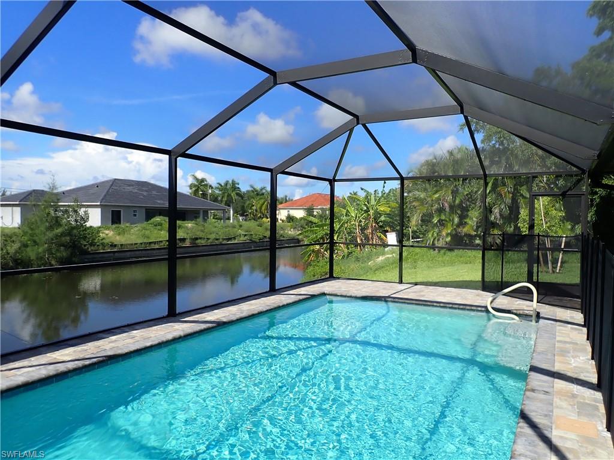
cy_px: 230
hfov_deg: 69.4
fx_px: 443
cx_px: 307
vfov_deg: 54.9
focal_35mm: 25
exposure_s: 1/125
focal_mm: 4.5
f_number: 8
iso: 100
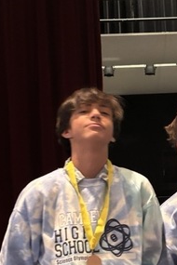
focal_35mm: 76
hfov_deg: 17.8
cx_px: 143
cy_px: 204
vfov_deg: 26.3
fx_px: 560
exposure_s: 1/30
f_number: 1.6
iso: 800
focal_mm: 5.96
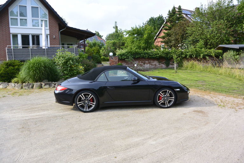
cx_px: 122
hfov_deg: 67.4
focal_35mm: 27
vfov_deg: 47.9
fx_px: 183
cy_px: 82
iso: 160
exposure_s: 1/500
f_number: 4.5
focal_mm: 10
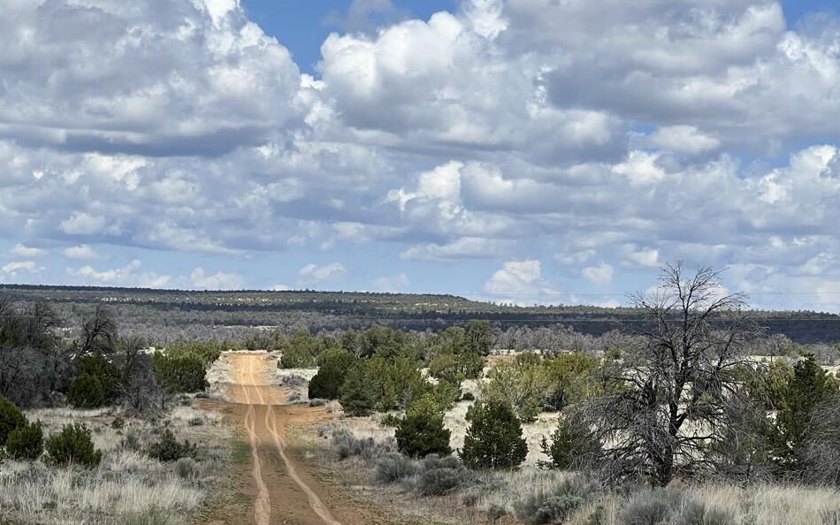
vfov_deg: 11.9
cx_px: 326
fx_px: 2518
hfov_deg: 18.9
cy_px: 375
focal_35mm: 110
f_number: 2.8
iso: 32
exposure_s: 1/1107
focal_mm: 9
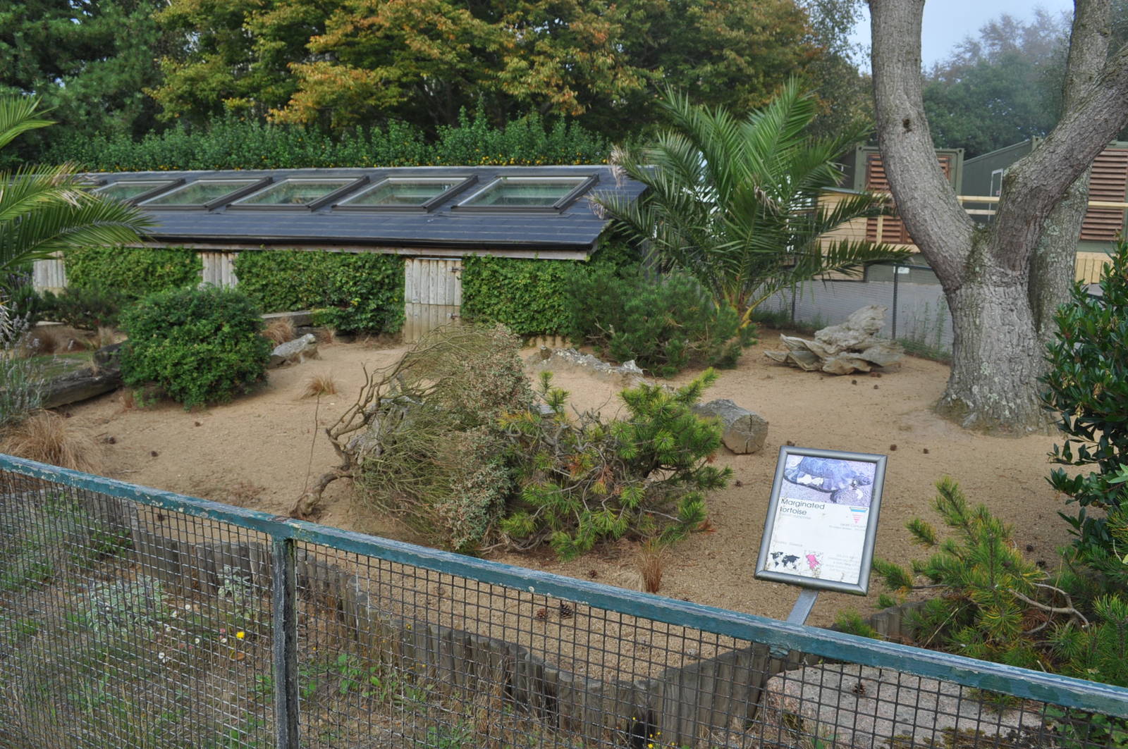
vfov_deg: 47.8
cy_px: 374
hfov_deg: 67.4
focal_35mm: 27
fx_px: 845
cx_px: 564
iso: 200
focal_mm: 18
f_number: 9
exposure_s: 1/125
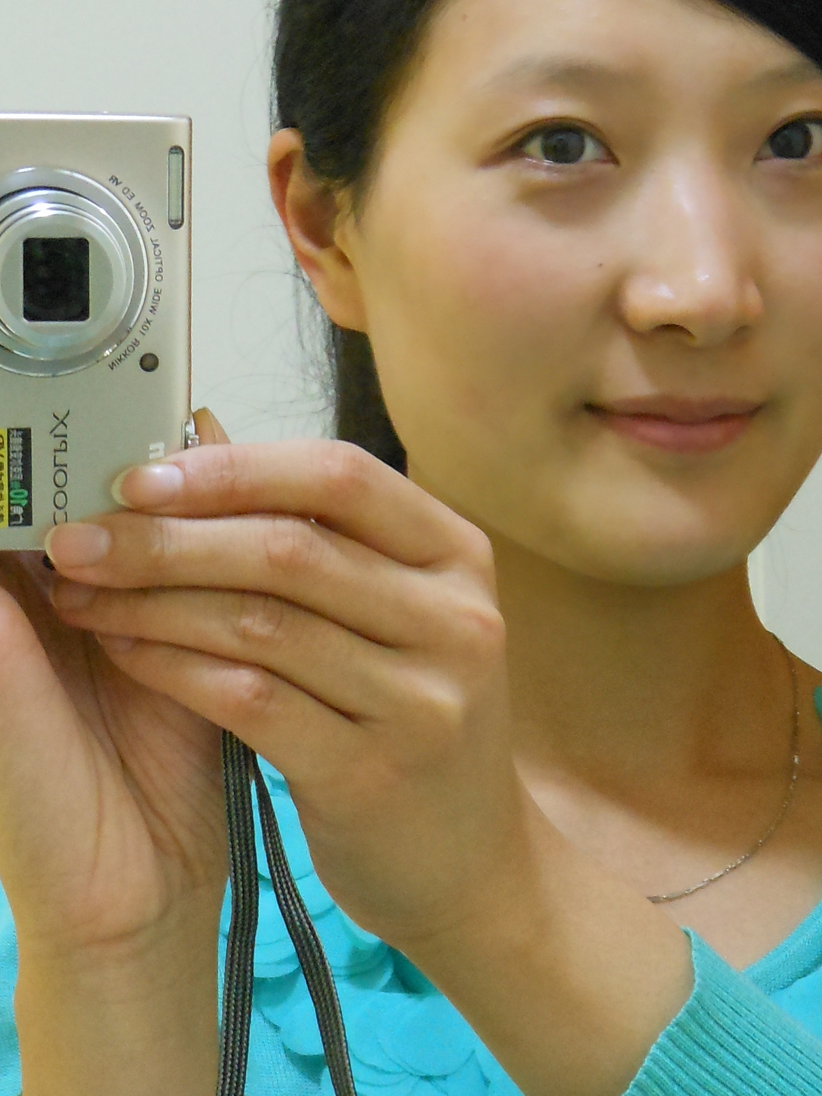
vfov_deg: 15.3
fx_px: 4084
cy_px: 567
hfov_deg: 11.5
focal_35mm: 129
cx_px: 520
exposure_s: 1/8
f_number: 4.1
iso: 400
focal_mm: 10.2
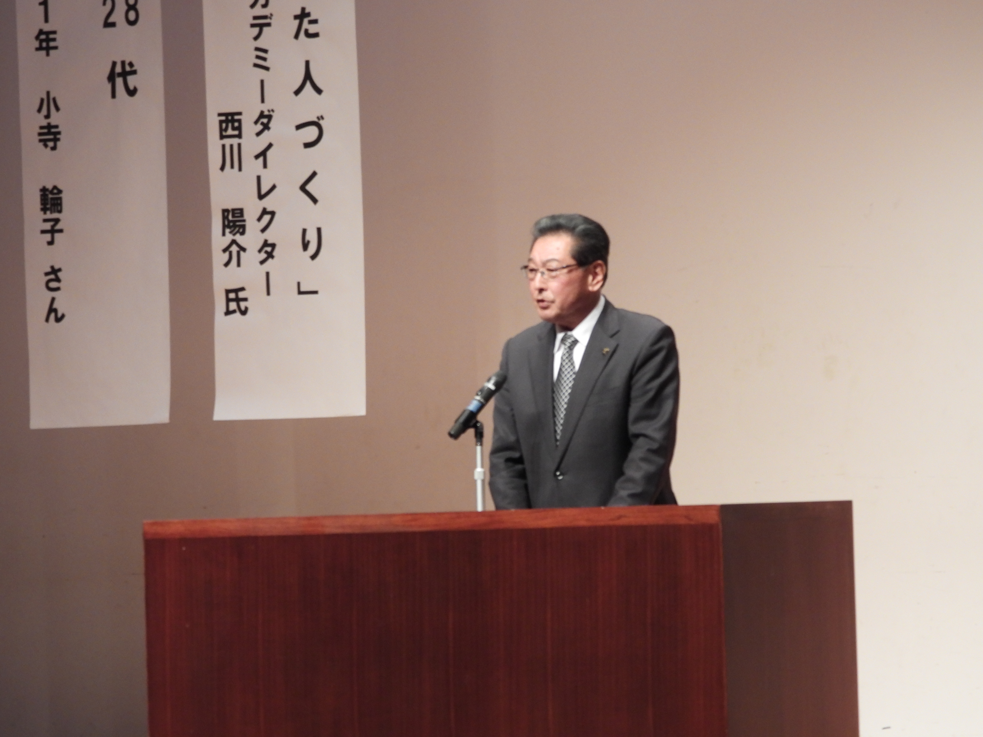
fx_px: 5679
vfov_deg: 7.4
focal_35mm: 200
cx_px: 492
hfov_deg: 9.9
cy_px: 368
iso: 400
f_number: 4.5
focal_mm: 35.7
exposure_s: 1/60
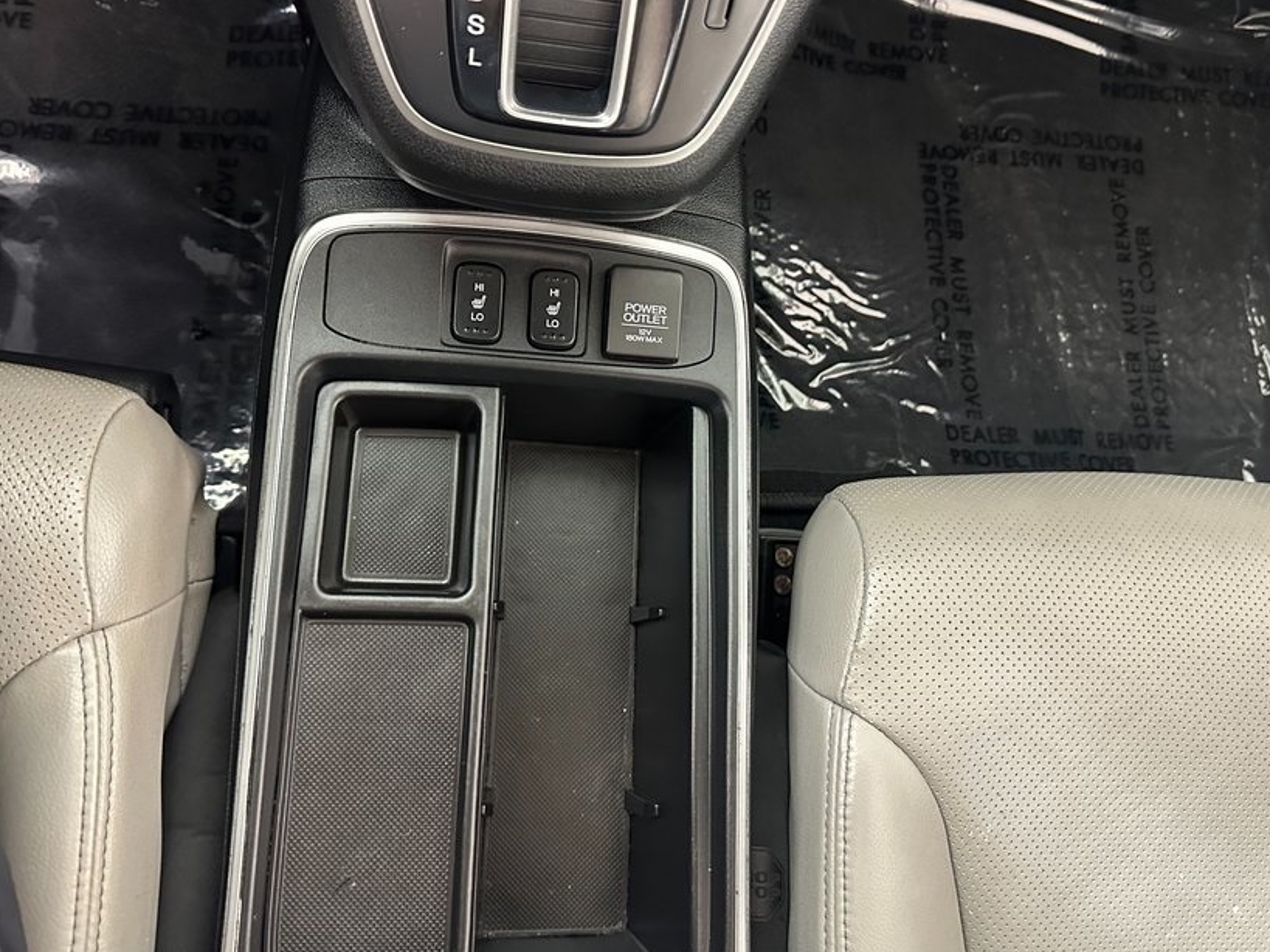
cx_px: 634
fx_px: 1100
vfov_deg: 46.7
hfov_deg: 60.0
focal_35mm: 30
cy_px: 423
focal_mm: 6.86
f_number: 1.78
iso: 800
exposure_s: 1/40
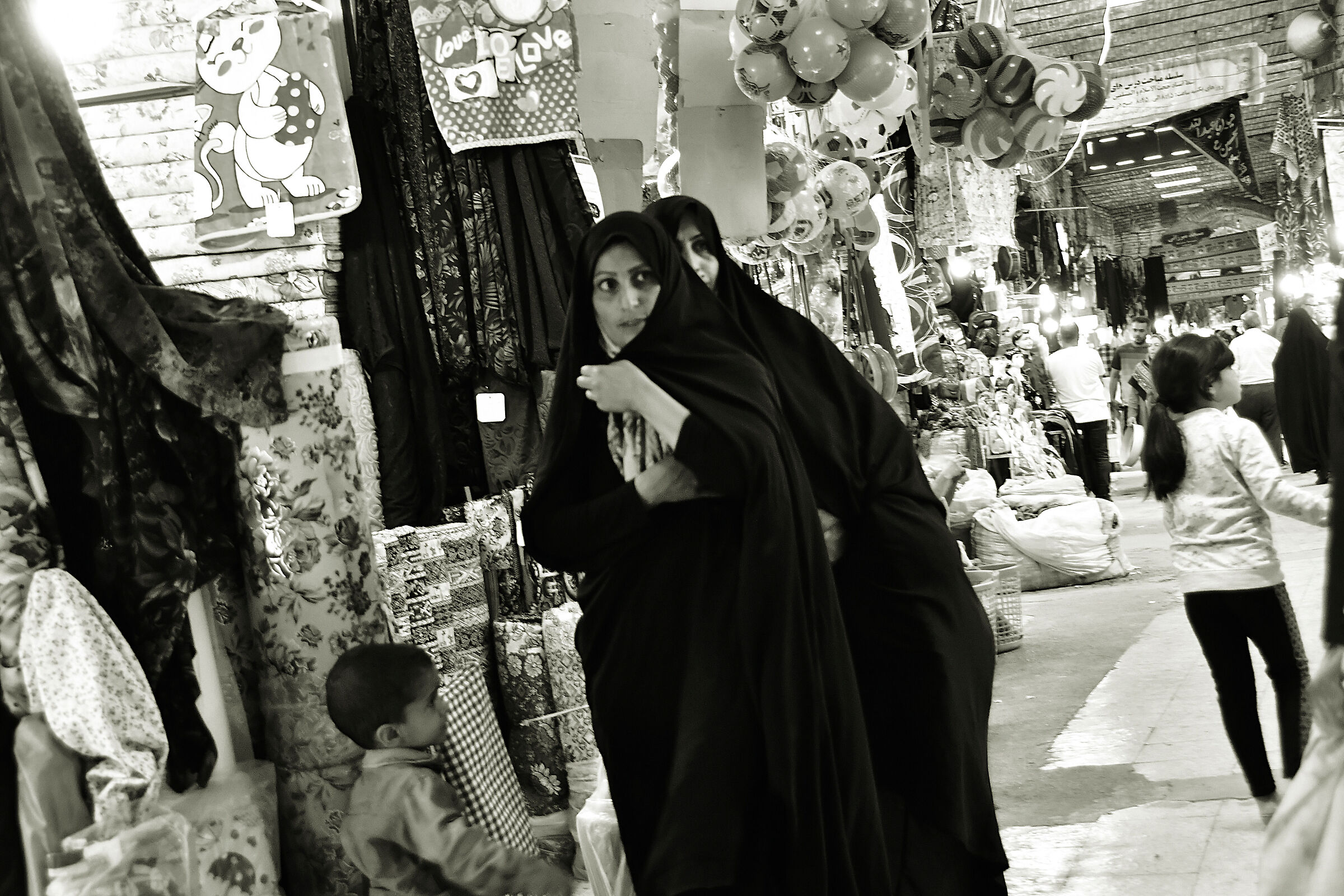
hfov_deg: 31.9
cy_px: 448
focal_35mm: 63
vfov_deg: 21.6
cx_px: 672
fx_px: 2352
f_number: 4.5
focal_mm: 42
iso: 1800
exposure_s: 1/60
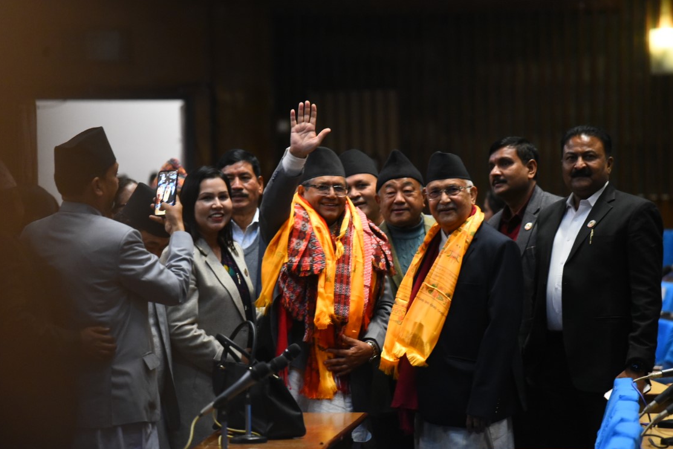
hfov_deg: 9.9
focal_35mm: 207
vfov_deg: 6.6
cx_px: 332
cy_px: 231
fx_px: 3869
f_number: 4
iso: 6400
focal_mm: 200
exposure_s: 1/160
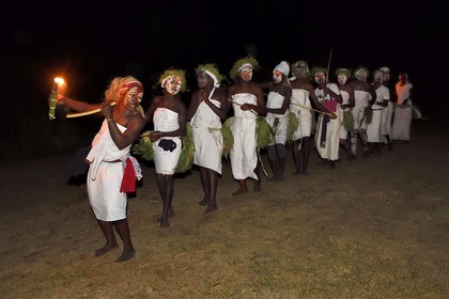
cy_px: 150
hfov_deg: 65.5
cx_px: 224
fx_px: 349
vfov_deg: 46.4
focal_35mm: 28
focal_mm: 28
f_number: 4
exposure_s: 1/25
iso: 6400
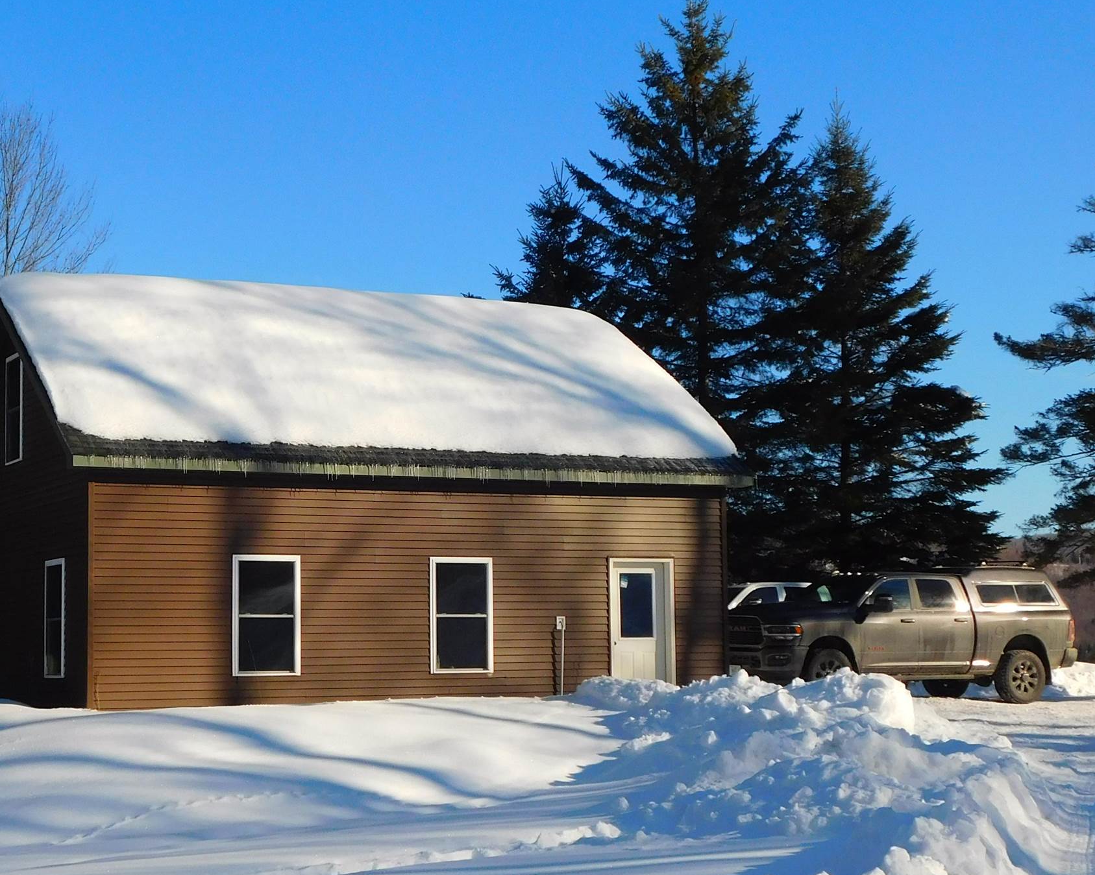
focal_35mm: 64
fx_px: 2074
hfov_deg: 29.4
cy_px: 475
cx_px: 395
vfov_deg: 23.8
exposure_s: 1/500
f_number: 7
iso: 125
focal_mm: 6.3
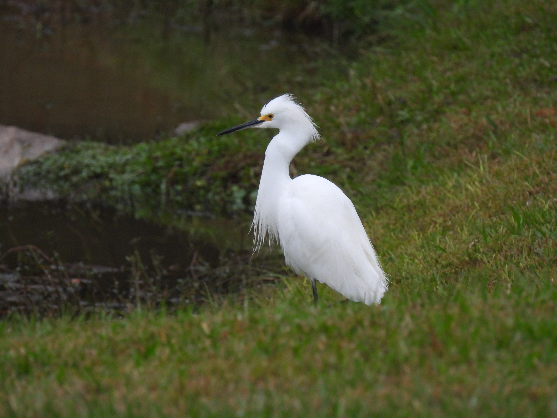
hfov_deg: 1.7
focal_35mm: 1200
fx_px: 19309
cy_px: 209
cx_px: 278
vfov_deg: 1.2
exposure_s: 1/100
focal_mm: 214
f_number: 6.3
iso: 400
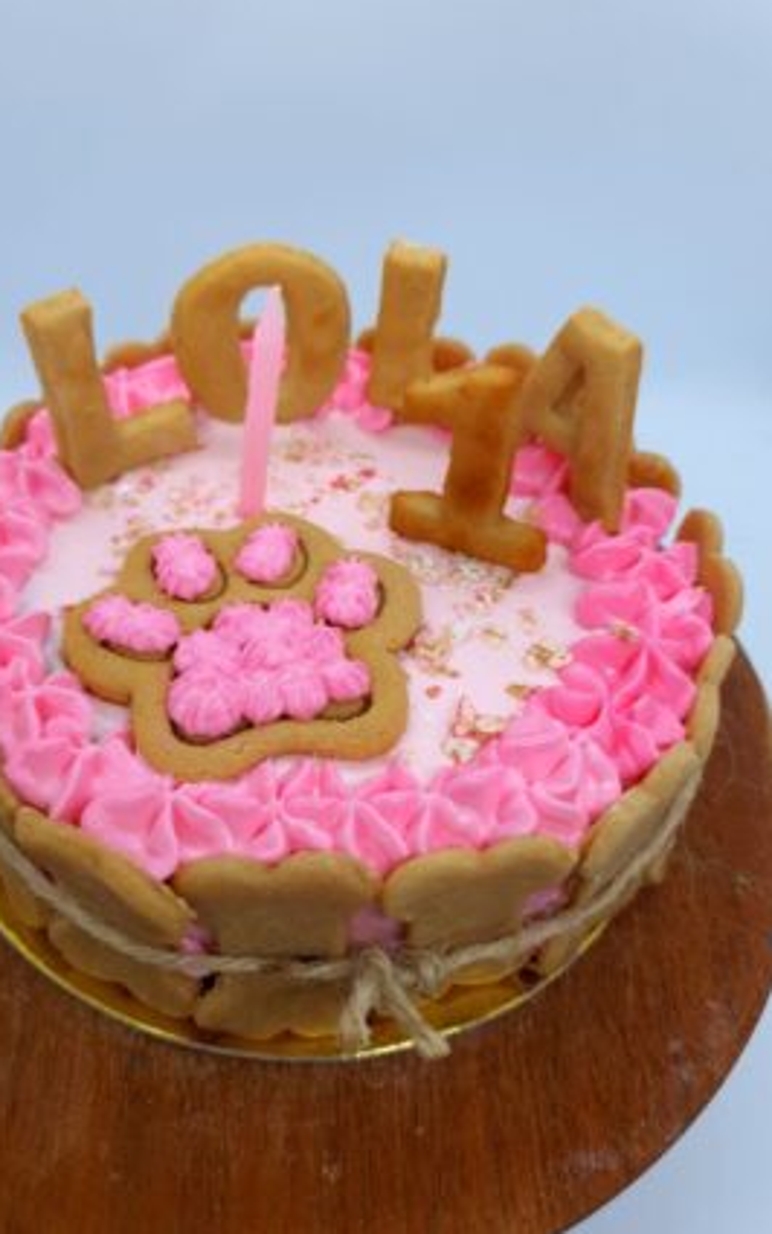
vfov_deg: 66.4
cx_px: 319
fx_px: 942
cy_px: 616
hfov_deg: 44.4
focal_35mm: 28
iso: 50
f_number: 1.5
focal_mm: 4.3
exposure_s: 1/187
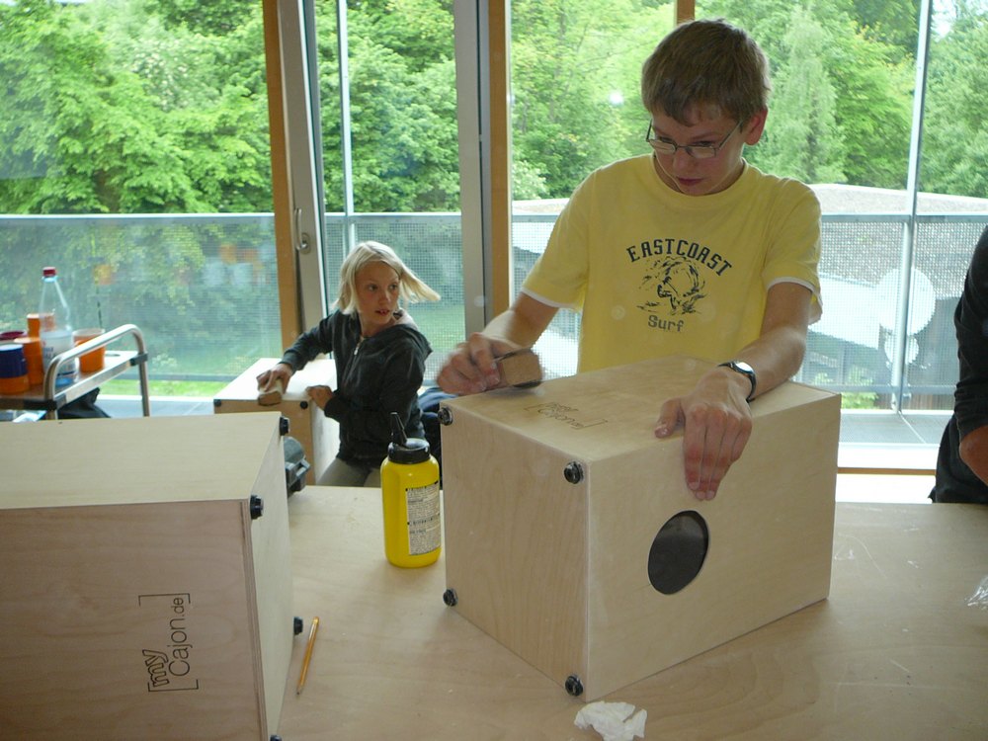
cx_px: 494
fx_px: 999
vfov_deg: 40.7
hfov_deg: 52.6
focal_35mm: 35
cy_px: 370
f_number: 2.8
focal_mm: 5.2
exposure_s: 1/60
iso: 80
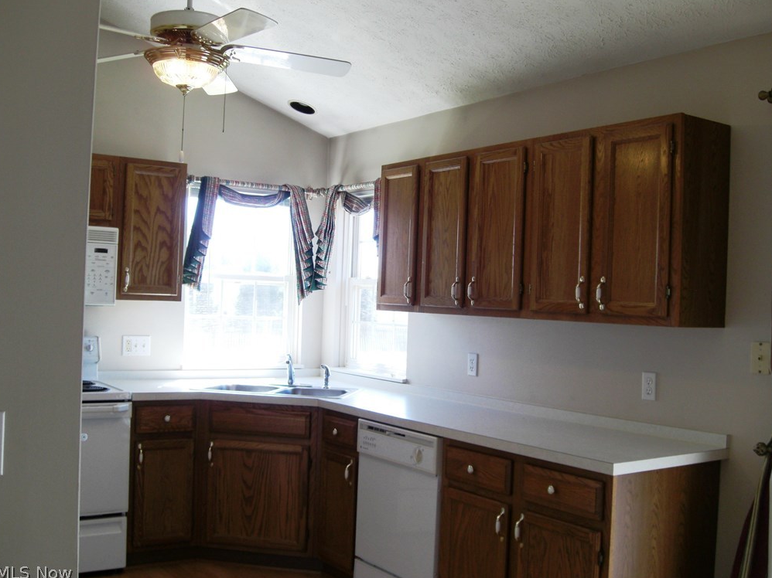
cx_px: 388
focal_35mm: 39
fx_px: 870
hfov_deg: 47.9
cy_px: 289
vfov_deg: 36.8
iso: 100
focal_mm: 7.9
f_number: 2.8
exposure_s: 1/80
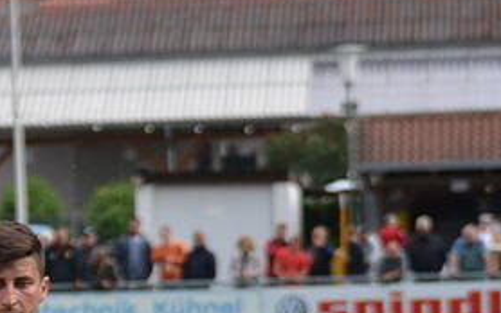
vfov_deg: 2.6
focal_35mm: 505
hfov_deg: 4.1
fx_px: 6898
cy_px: 507
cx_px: -169
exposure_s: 1/500
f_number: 4
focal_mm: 85
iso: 400
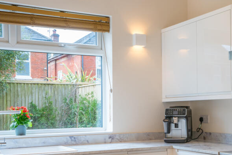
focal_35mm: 61
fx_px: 393
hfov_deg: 32.2
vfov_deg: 22.2
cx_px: 180
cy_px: 105
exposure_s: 1/10
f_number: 11
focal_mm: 35
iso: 400
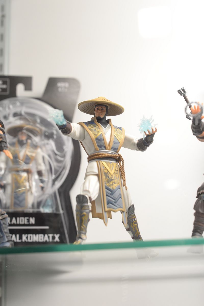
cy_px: 153
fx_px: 424
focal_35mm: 50
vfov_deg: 39.6
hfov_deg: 27.0
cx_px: 102
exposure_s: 1/125
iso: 1600
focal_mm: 50
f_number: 5
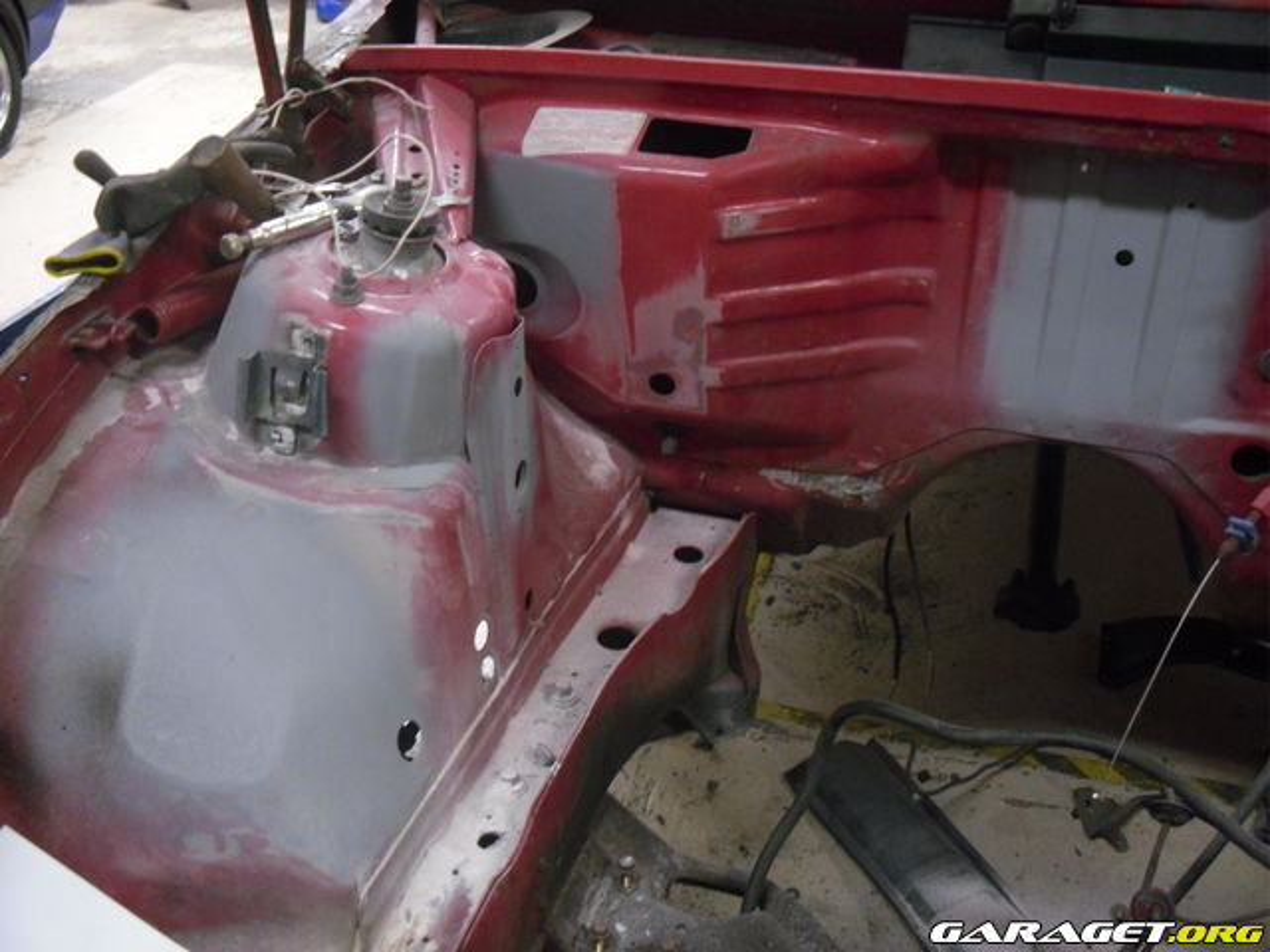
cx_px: 635
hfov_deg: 52.6
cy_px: 476
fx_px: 1284
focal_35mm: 35
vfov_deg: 40.7
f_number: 3
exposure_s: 1/19
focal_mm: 6.3
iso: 400
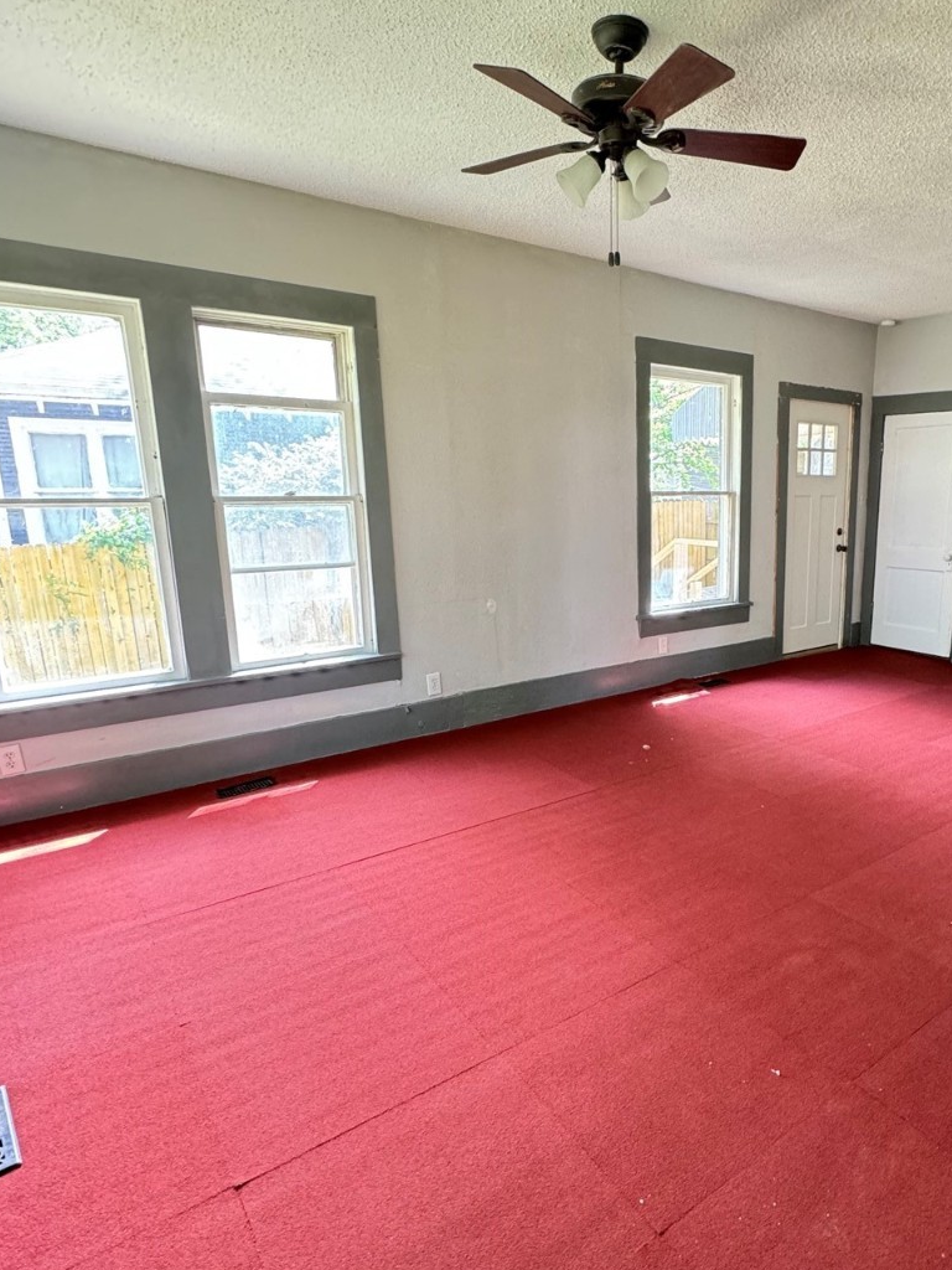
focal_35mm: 21
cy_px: 661
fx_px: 770
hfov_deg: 62.1
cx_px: 621
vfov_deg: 79.0
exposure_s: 1/60
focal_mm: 2.22
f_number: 2.2
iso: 400
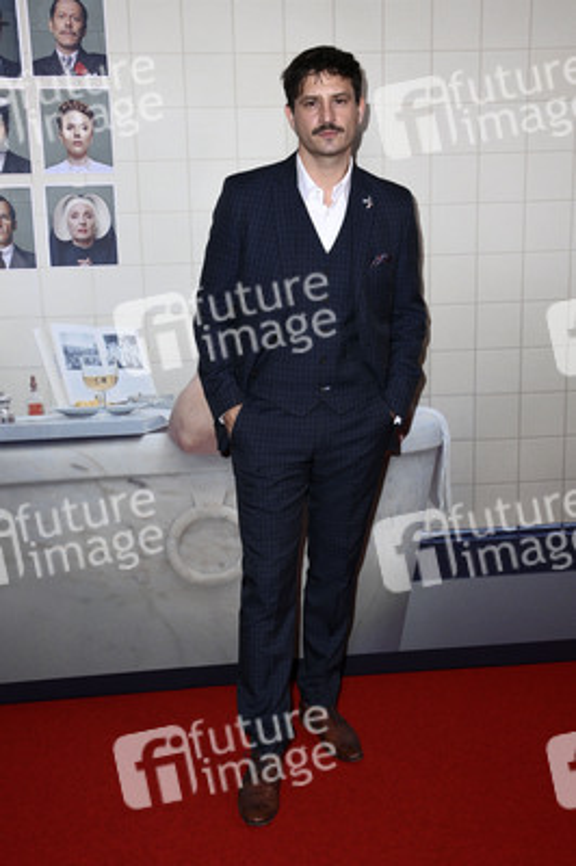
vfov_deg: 46.4
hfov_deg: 31.8
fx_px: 1010
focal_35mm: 42
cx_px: 288
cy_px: 433
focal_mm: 42
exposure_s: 1/250
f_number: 5.6
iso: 800
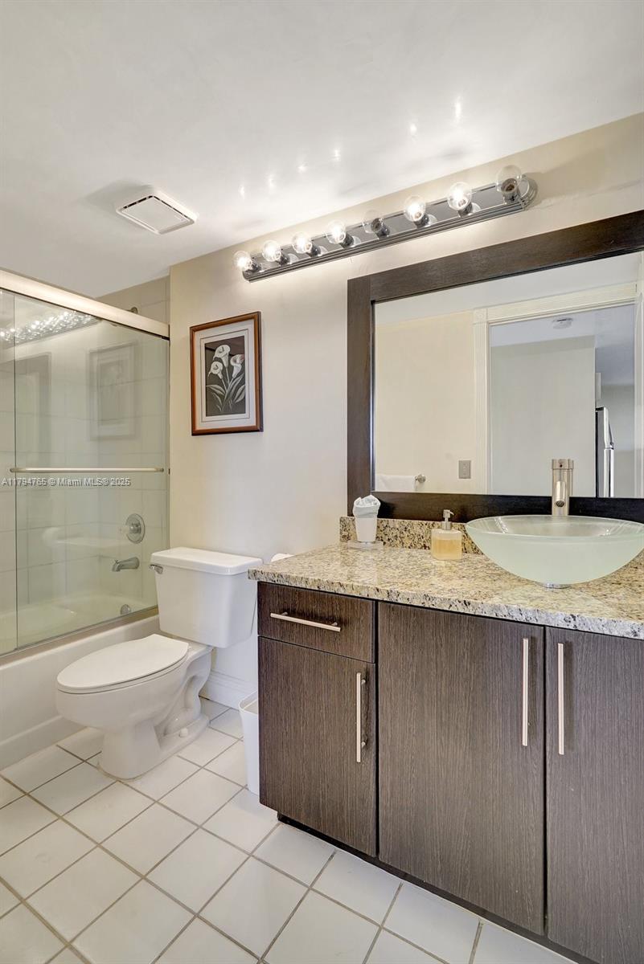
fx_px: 442
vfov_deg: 95.0
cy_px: 482
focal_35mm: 16
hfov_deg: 72.1
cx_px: 322
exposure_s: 1/4
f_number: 14
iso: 640
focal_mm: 16.5
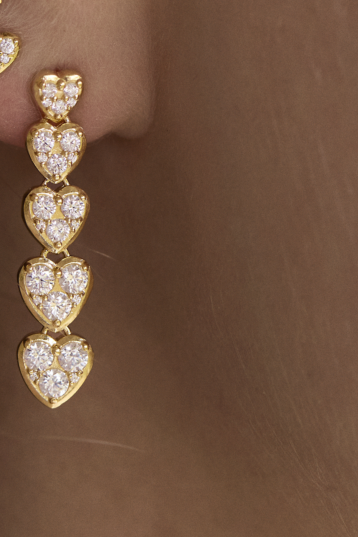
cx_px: -92
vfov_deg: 7.3
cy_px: 199
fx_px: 4219
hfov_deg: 4.8
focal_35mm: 283
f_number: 7.1
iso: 500
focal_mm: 105
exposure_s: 1/60
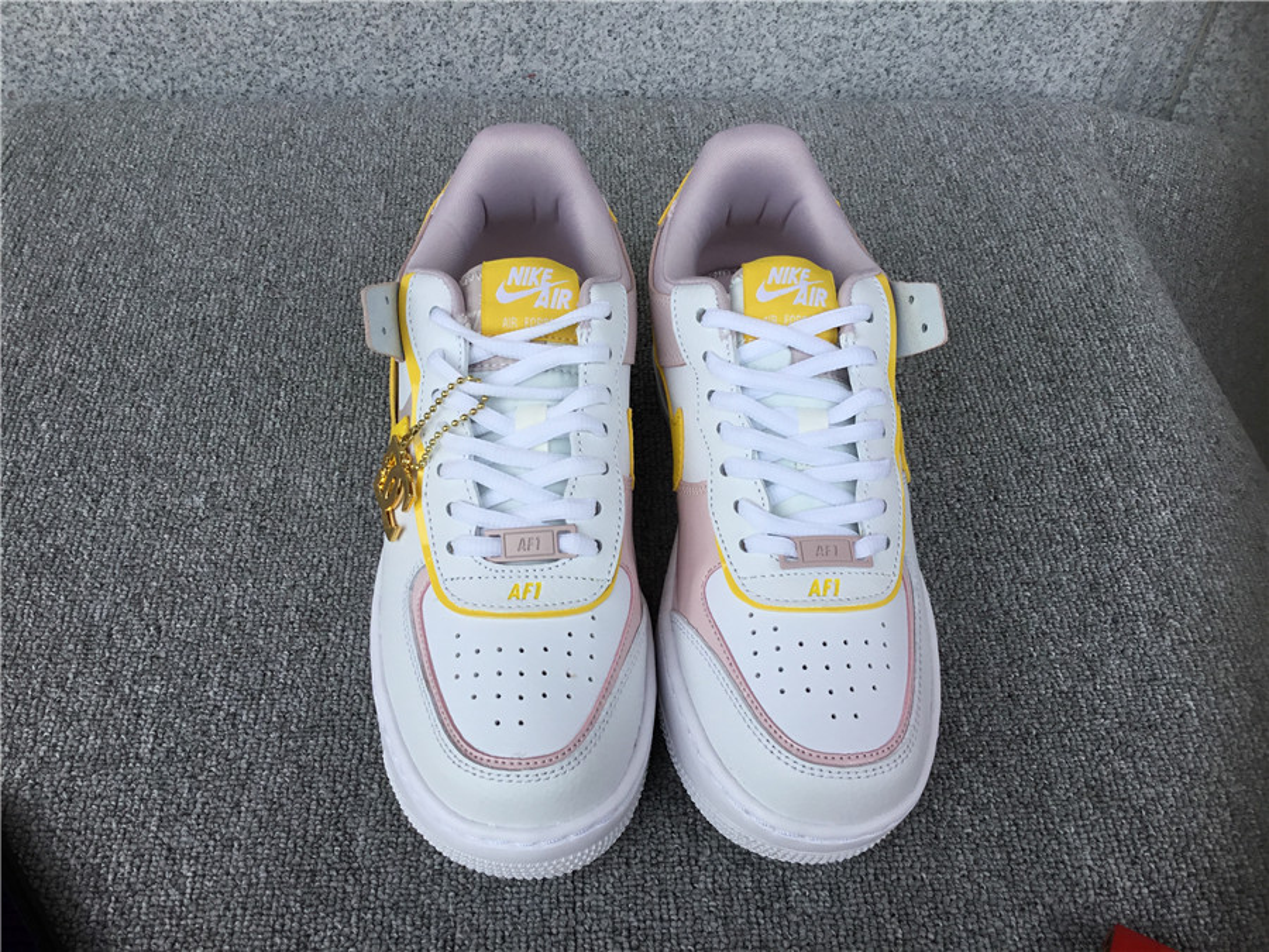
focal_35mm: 31
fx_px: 1136
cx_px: 634
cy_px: 476
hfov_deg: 58.4
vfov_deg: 45.4
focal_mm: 3.3
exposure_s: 1/460
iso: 25
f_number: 2.4
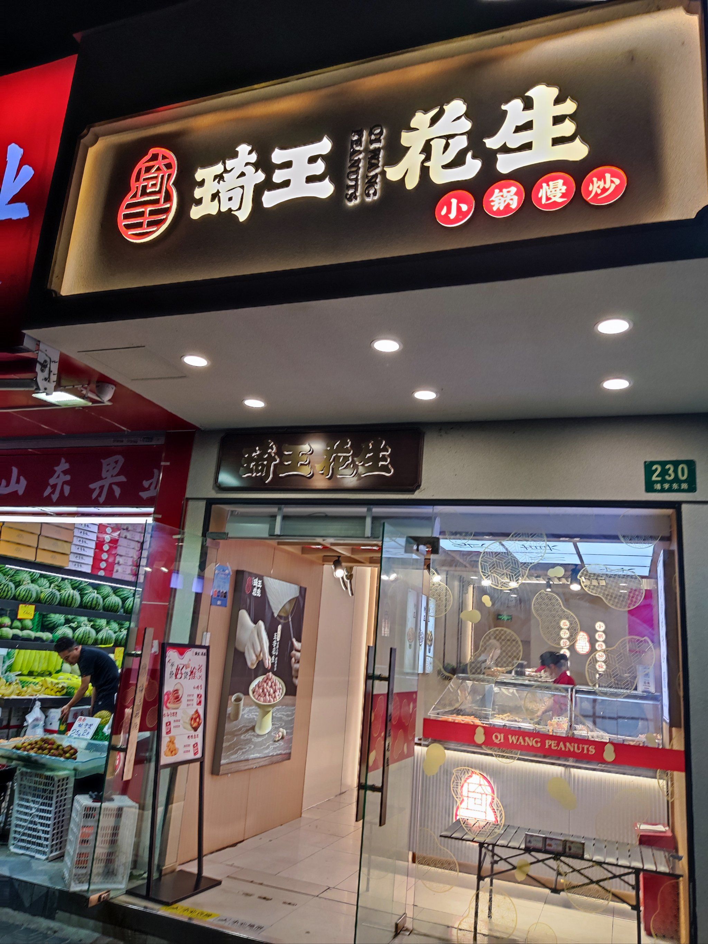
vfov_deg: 69.4
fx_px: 682
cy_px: 472
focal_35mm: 25
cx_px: 354
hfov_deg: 54.9
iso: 108
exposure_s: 1/50
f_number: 1.79
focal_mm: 4.71
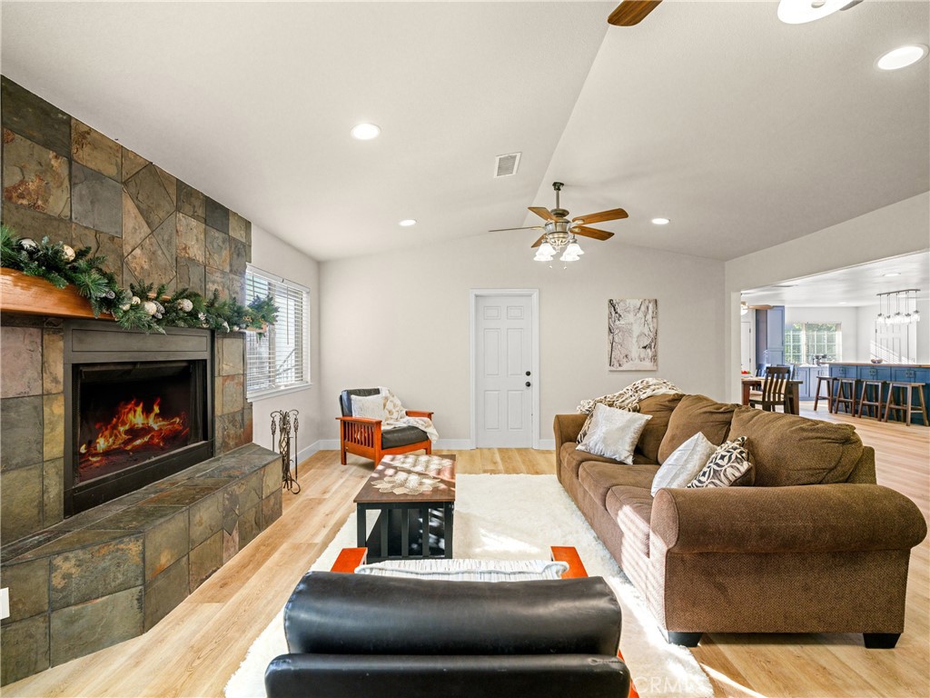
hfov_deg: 94.5
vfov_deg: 78.1
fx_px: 430
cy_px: 349
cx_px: 465
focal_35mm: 16
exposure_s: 1/20
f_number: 7.1
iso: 2000
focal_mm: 20
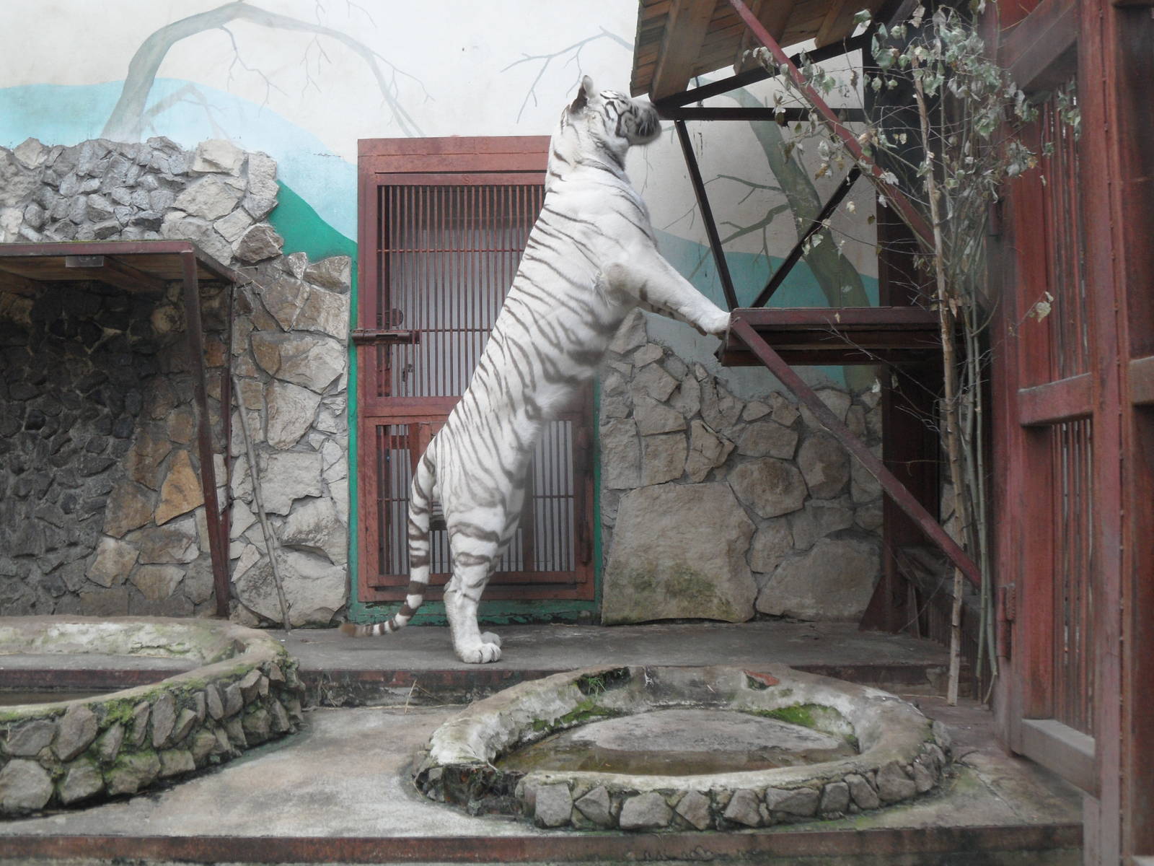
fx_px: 1333
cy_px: 433
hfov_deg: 46.8
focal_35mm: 40
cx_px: 577
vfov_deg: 36.0
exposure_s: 1/60
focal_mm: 6.5
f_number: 3.6
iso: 100
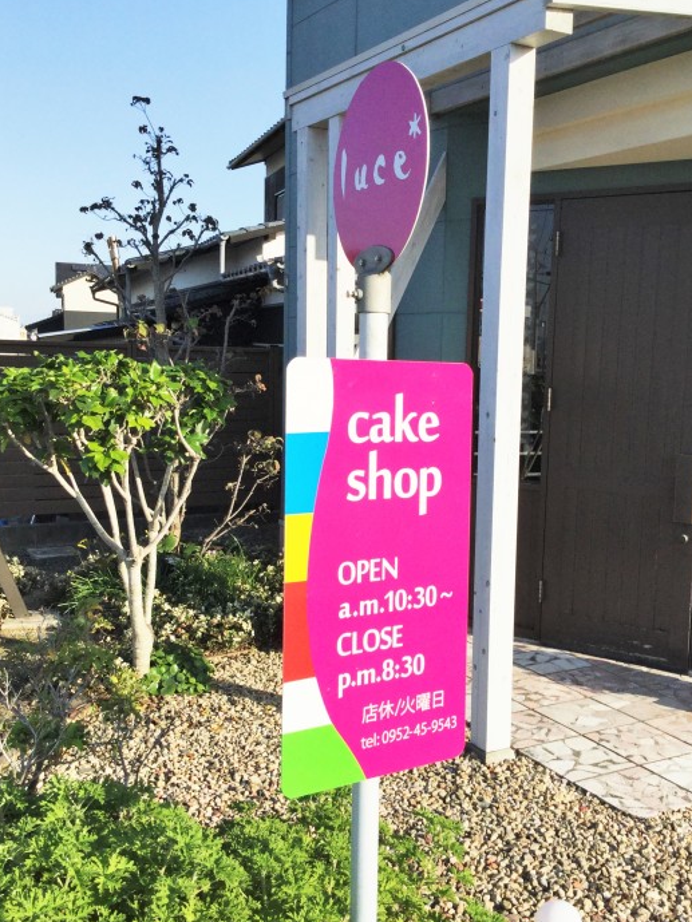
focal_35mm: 36
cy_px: 486
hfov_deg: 39.6
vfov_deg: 51.3
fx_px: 959
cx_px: 398
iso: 25
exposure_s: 1/1508
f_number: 2.4
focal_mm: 3.3
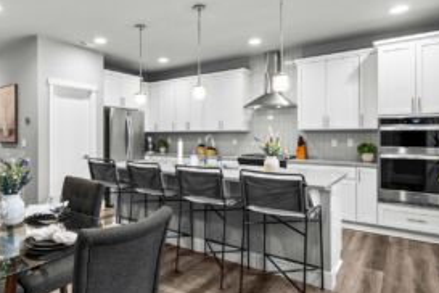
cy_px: 155
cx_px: 164
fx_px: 268
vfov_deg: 57.2
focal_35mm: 22
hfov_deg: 77.2
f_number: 7.1
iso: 1000
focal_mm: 15
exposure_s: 1/4
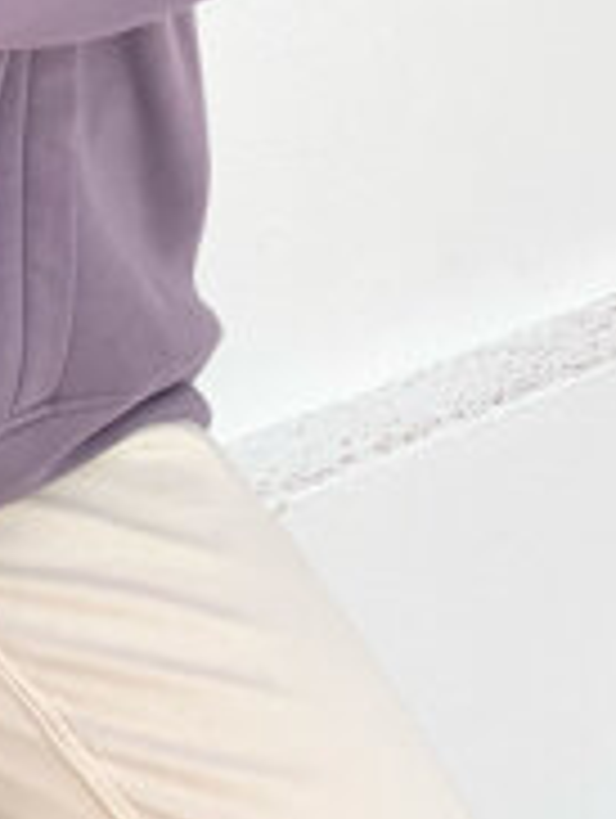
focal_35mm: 171
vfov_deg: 11.3
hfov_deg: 8.6
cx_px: -135
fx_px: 4048
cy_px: -243
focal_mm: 6
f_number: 2
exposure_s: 1/289
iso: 20
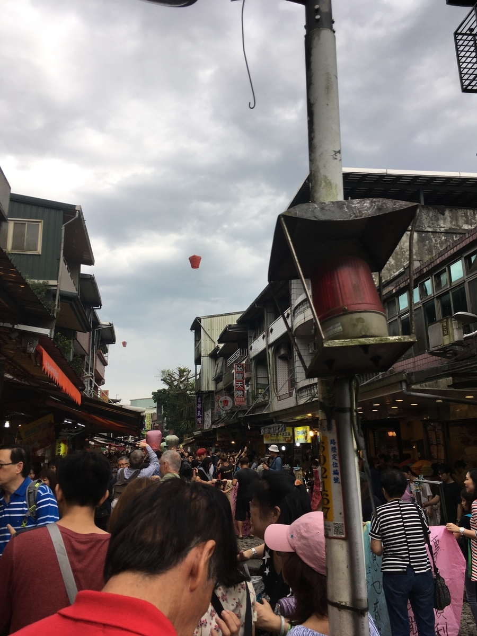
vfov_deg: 61.7
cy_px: 318
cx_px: 238
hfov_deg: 48.2
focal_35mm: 29
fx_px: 533
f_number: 2.2
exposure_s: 1/253
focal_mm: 4.15
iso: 25
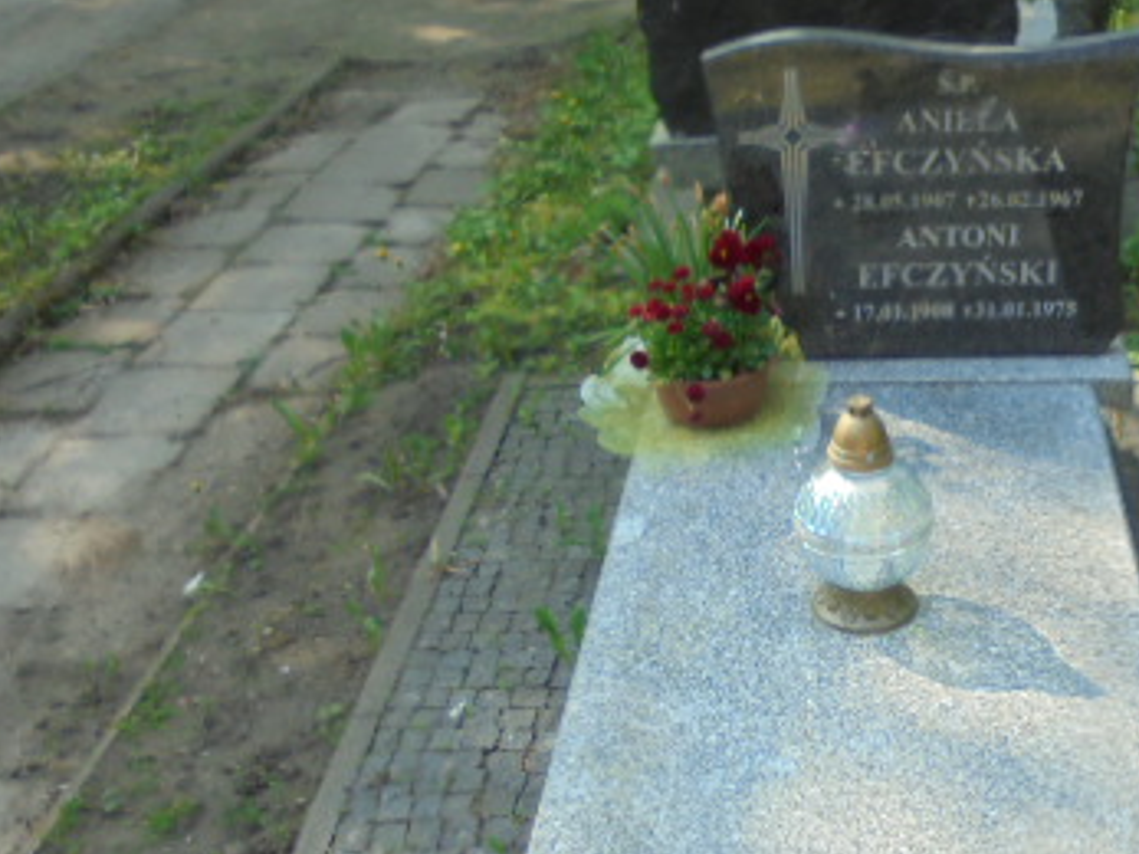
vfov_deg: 29.8
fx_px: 1579
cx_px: 762
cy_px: 624
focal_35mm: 48
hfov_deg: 39.2
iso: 100
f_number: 3.5
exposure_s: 1/125
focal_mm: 4.6
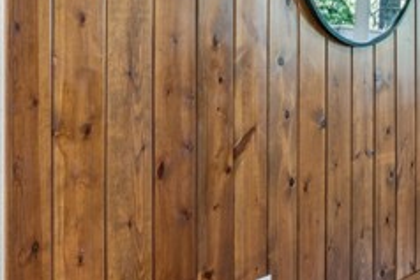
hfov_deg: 43.0
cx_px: 113
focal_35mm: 44
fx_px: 518
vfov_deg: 28.9
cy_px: 18
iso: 100
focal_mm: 16.5
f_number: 13
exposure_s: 4
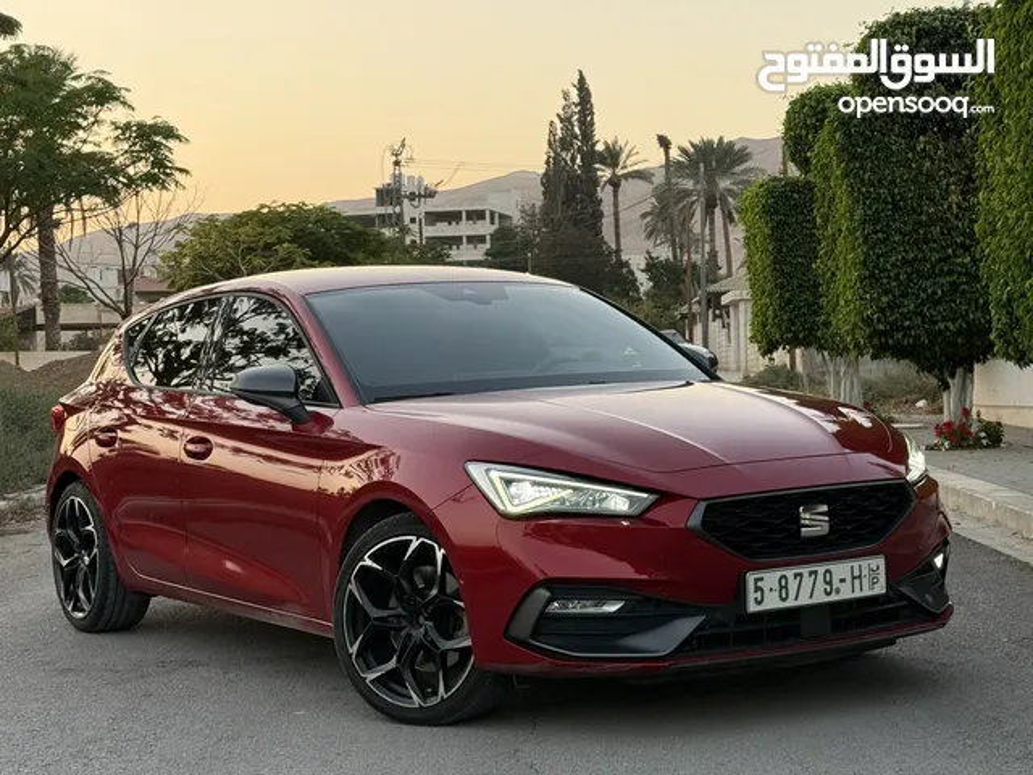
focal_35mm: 48
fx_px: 1432
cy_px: 388
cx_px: 516
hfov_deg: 39.7
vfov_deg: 30.3
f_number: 1.78
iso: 200
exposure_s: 1/198
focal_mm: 6.76
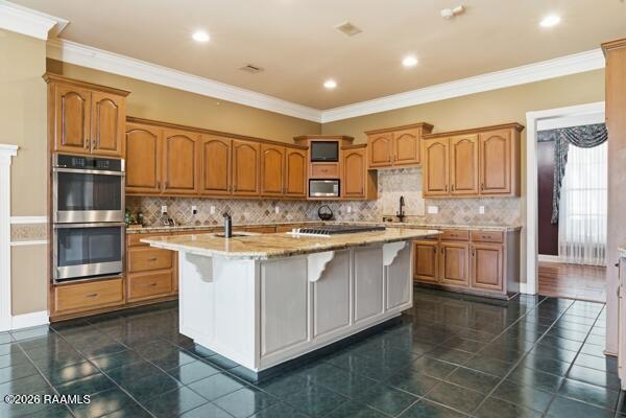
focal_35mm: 22
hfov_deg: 78.6
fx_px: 383
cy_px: 209
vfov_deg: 57.2
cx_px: 313
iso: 1000
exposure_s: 1/30
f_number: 9
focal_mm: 22
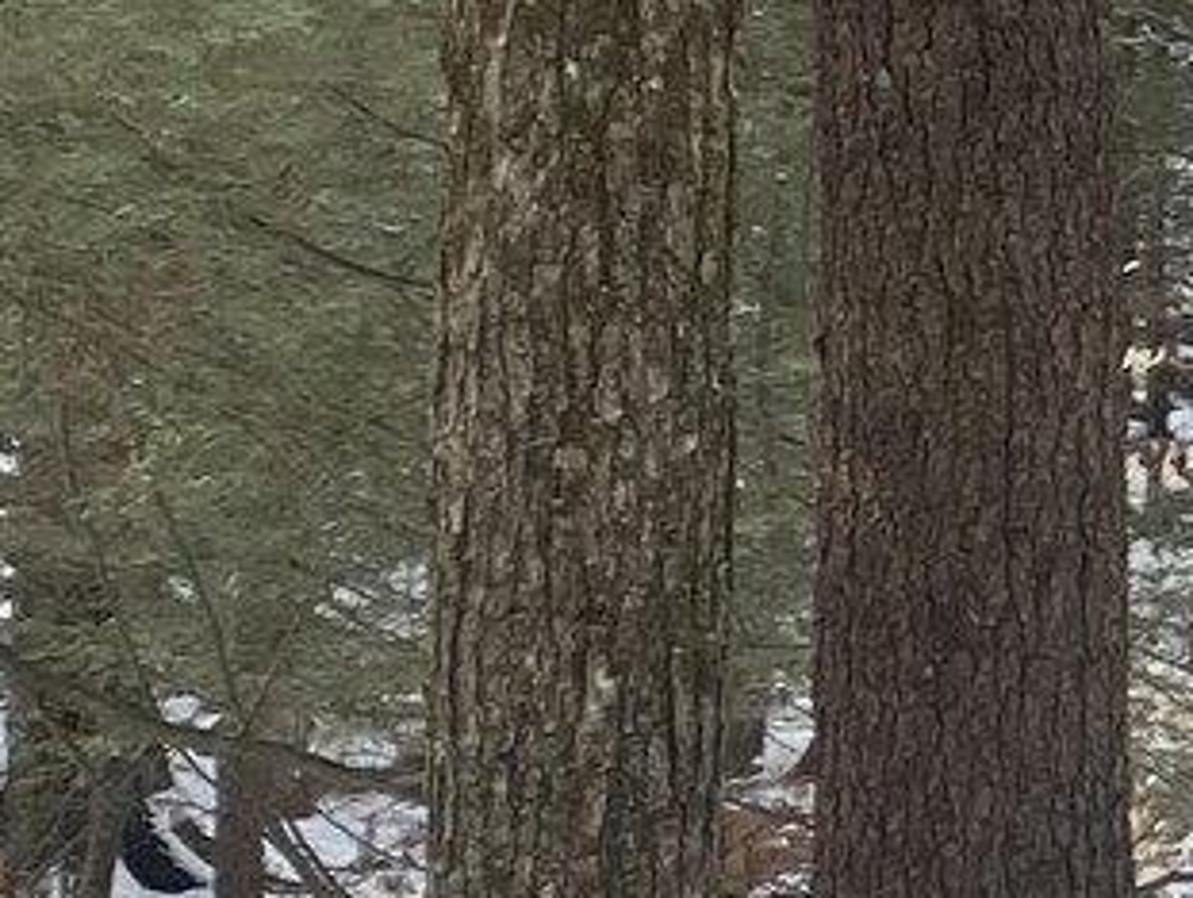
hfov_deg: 10.6
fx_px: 5900
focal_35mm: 171
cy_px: 791
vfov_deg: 8.7
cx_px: 2363
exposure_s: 1/949
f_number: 1.8
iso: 32
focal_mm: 4.25
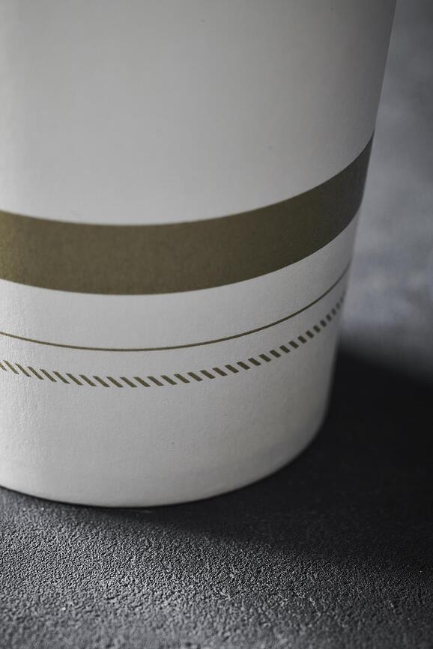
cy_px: 324
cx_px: 216
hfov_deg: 13.7
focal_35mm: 100
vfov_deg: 20.4
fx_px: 1804
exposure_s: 1/3
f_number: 8
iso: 400
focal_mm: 100
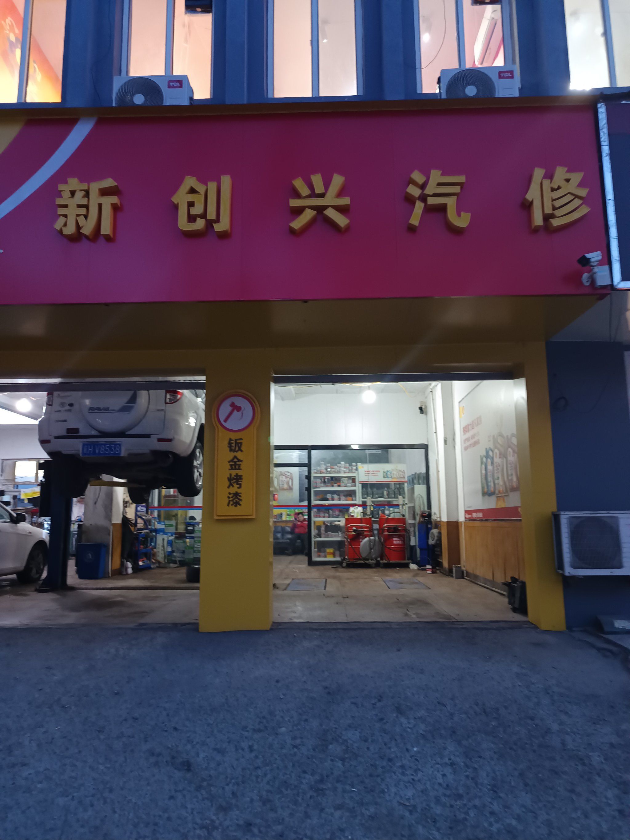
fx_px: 582
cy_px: 420
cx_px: 315
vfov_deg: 71.6
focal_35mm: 24
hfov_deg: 56.8
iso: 1228
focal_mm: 5.31
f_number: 1.7
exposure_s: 1/33.3
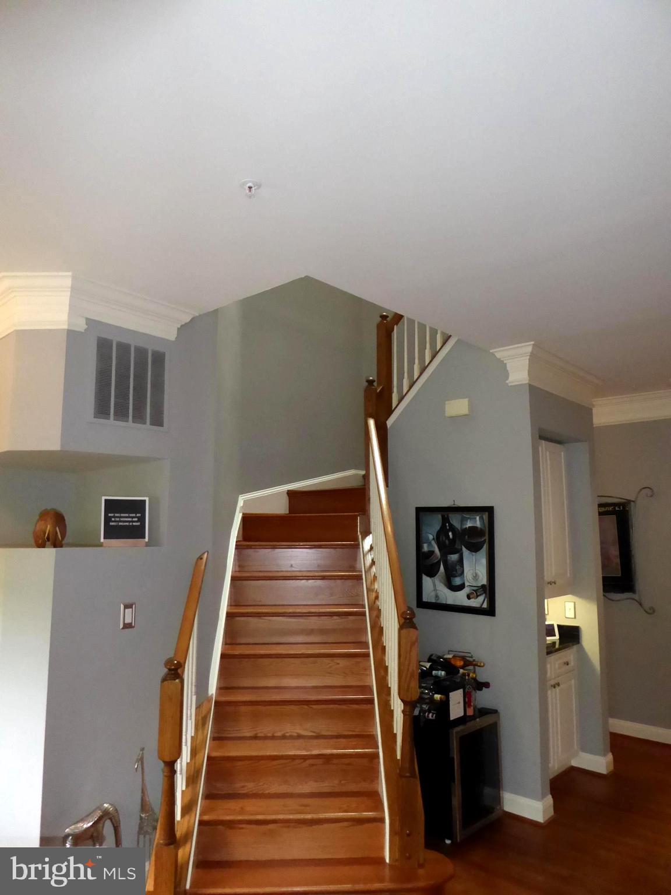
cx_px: 336
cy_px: 448
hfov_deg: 54.9
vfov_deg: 69.4
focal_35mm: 25
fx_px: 646
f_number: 3.3
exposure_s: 1/60
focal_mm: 4.3
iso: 800
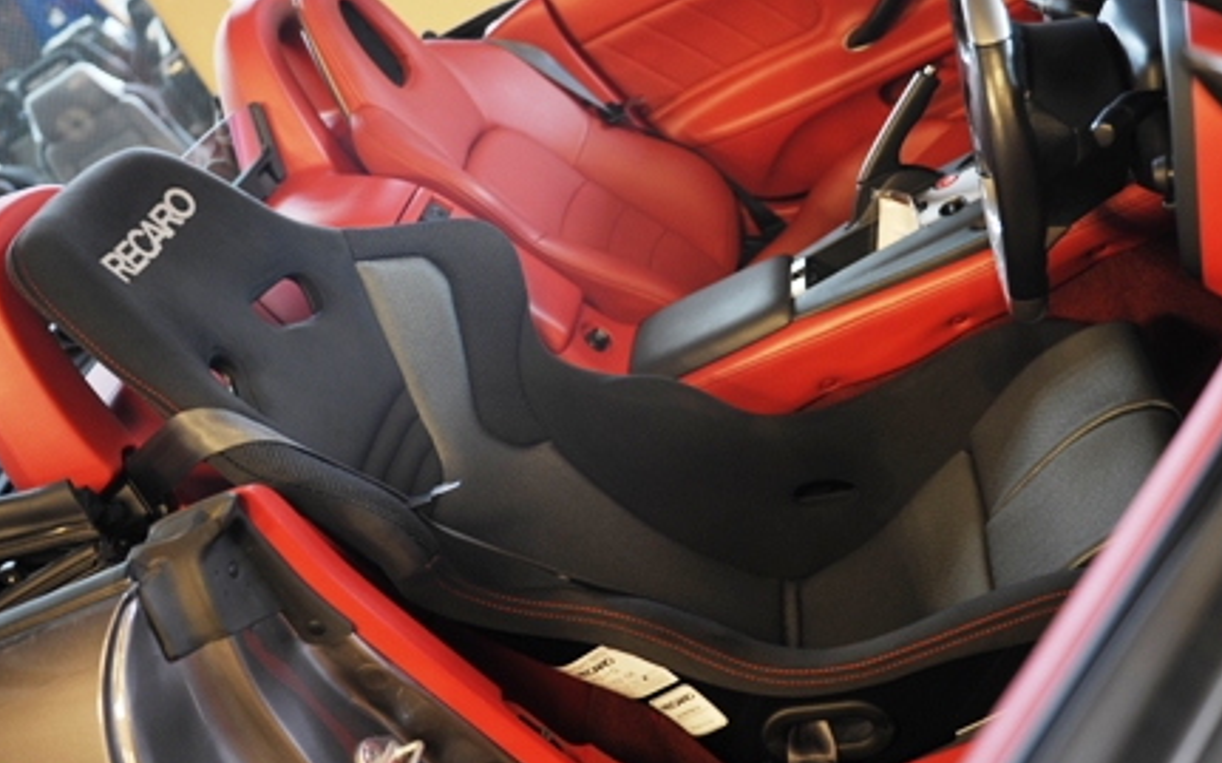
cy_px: 352
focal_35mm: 44
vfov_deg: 29.2
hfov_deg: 45.0
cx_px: 749
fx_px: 1465
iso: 400
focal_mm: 31
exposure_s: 1/8
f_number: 2.8
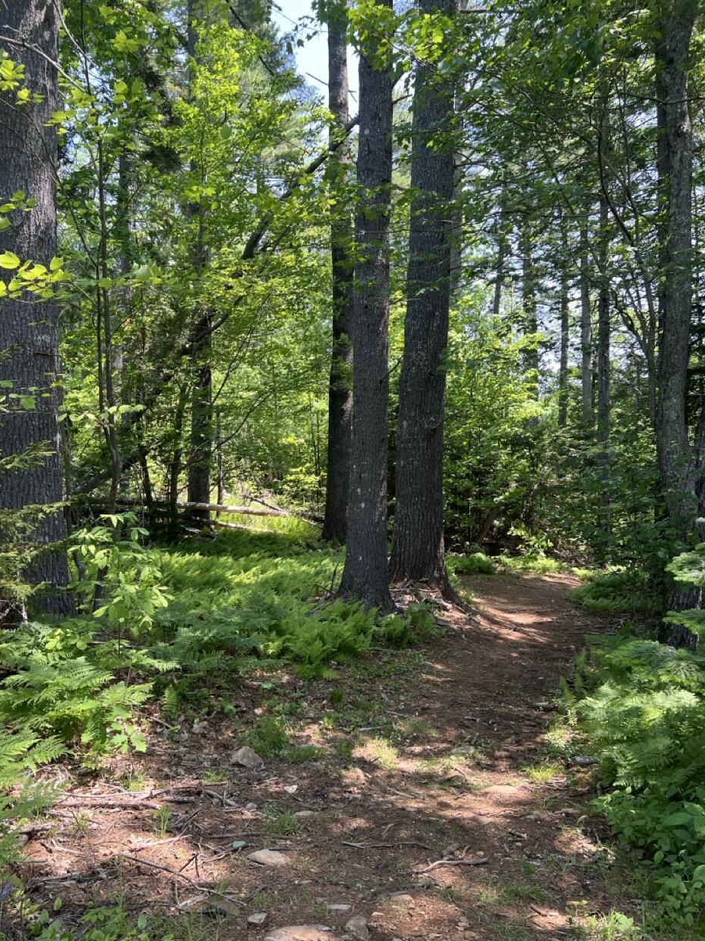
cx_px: 340
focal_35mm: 27
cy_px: 470
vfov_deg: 65.3
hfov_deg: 51.3
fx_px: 734
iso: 40
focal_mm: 5.7
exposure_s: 1/267
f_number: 1.5
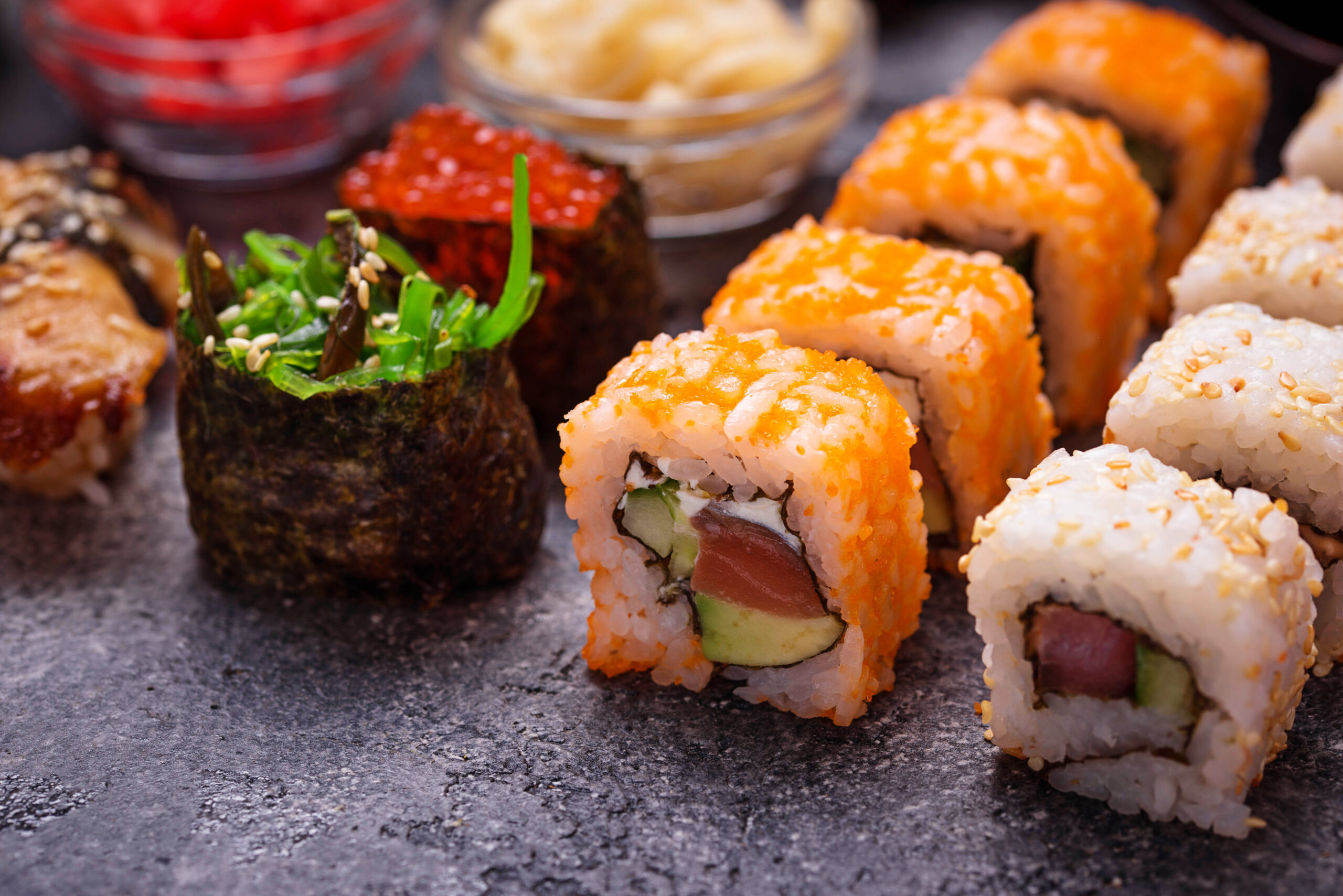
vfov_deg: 13.1
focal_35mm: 105
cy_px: 448
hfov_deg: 19.4
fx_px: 3918
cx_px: 672
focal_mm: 105
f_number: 9
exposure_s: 1/100
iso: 100
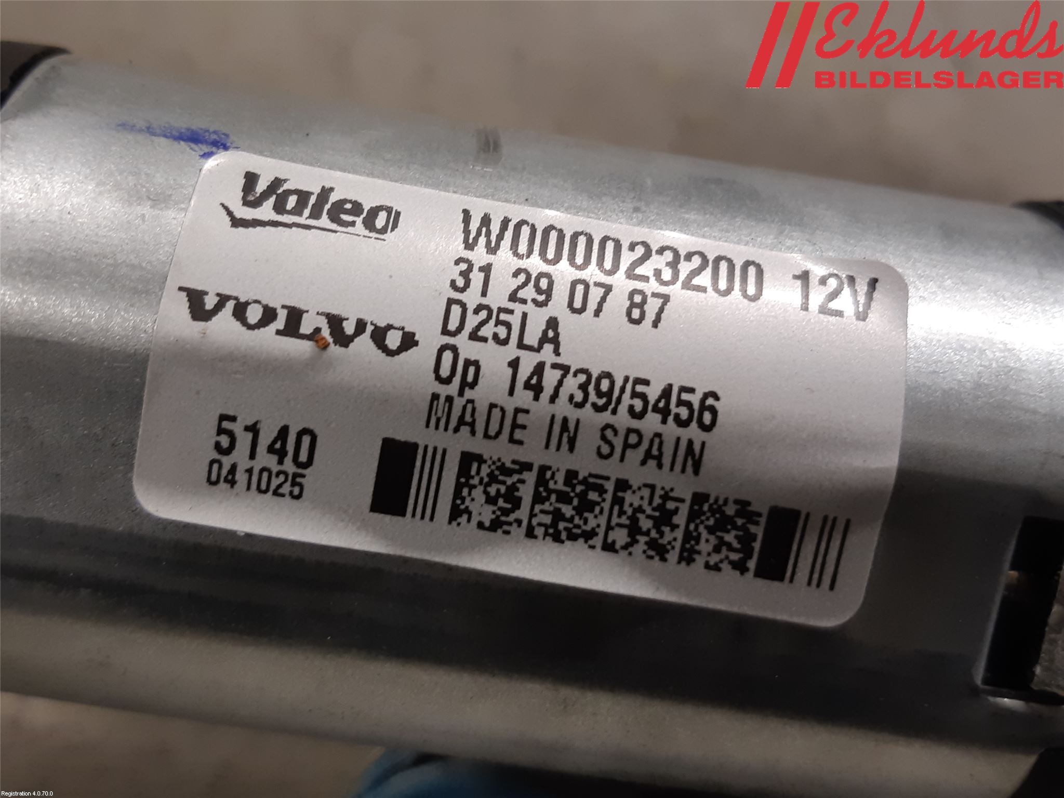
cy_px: 399
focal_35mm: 26
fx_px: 799
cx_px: 532
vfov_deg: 53.1
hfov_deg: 67.3
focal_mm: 3.93
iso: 80
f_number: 1.7
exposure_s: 1/50
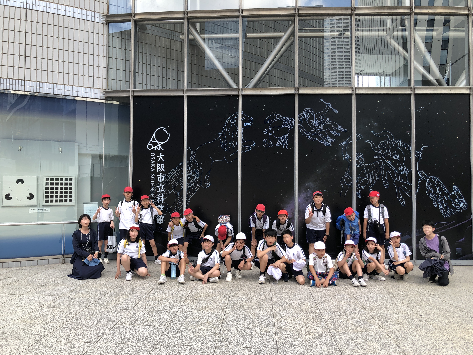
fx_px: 383
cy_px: 178
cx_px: 236
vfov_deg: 49.7
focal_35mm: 28
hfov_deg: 63.4
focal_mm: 3.99
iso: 20
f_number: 1.8
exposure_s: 1/180
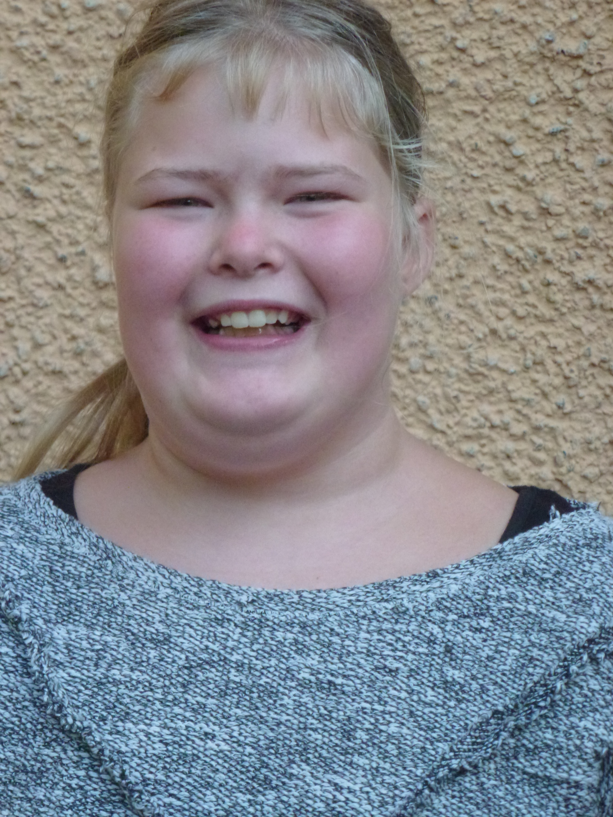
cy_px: 408
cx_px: 306
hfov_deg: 9.6
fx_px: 3660
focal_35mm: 155
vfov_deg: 12.7
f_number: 5.3
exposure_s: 1/400
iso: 640
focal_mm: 27.7
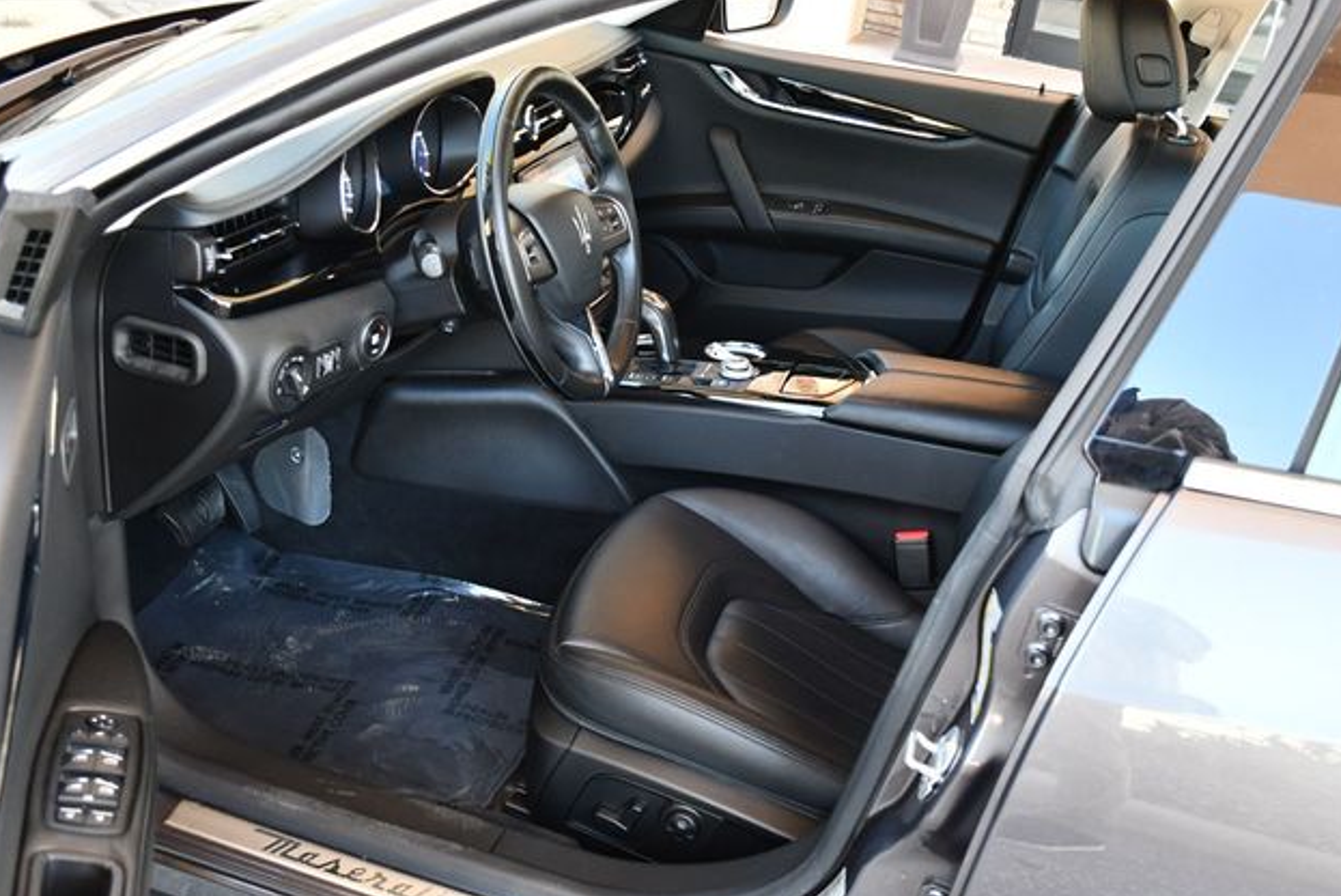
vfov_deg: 36.0
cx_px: 661
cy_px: 452
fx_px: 1379
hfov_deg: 51.9
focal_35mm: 37
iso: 800
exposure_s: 1/125
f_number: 3.5
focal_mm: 18
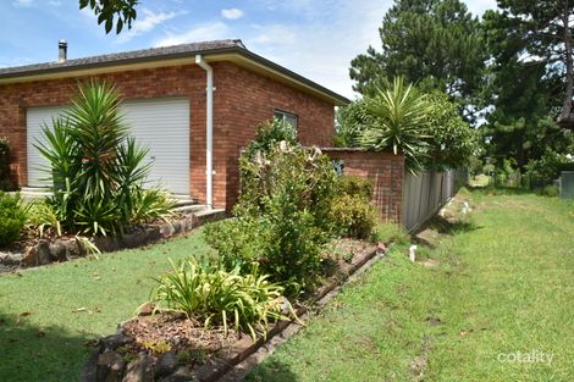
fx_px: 430
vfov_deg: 47.9
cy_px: 191
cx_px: 287
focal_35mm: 27
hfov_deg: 67.4
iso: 220
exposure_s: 1/500
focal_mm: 18
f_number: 8
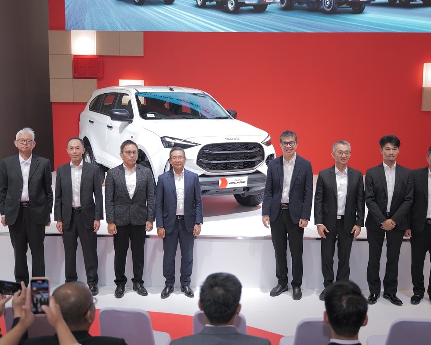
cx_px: 232
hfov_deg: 46.8
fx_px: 498
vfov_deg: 38.2
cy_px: 175
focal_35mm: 39
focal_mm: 34
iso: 400
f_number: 2.8
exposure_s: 1/125
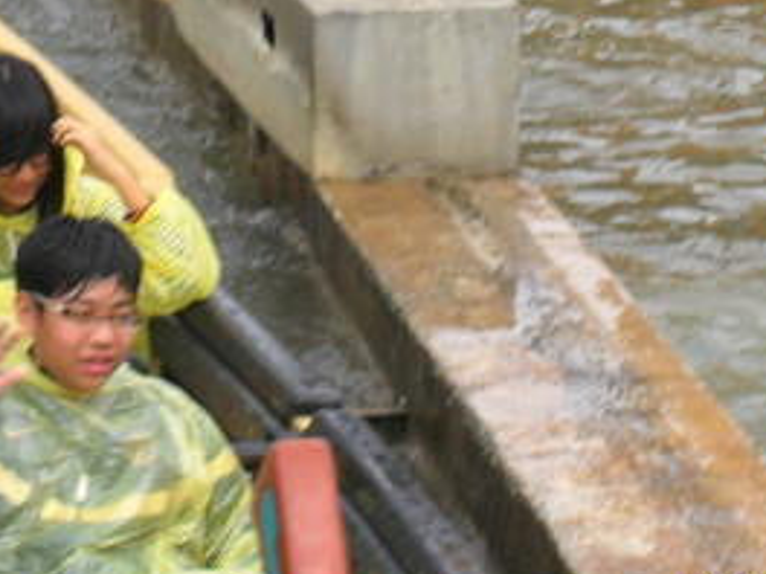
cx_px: 392
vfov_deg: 5.8
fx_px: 5643
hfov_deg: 7.8
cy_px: 38
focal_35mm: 255
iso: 100
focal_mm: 18.6
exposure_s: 1/180
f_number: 5.2
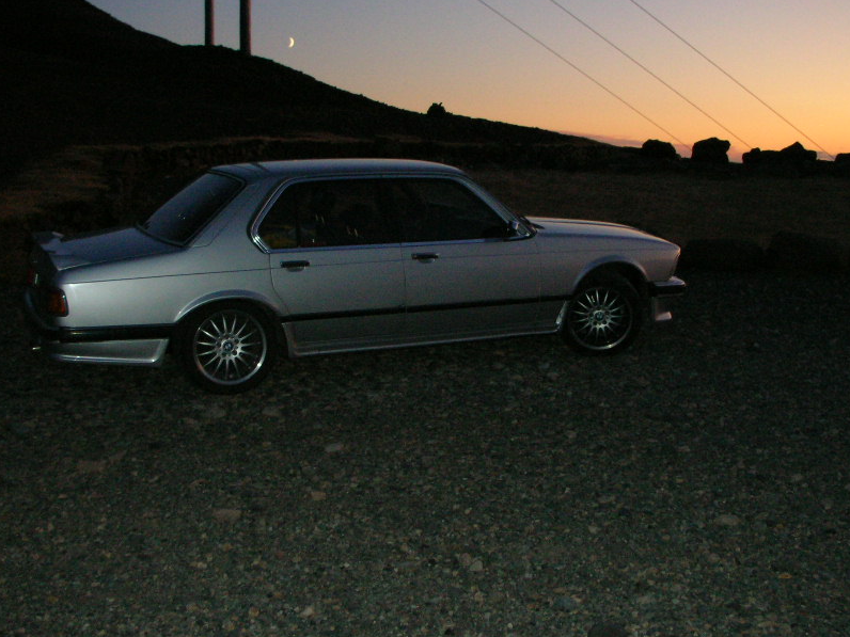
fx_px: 1105
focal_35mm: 45
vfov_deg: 32.2
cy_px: 305
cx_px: 399
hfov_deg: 42.1
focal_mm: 5.8
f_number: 3
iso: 200
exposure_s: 1/60.1
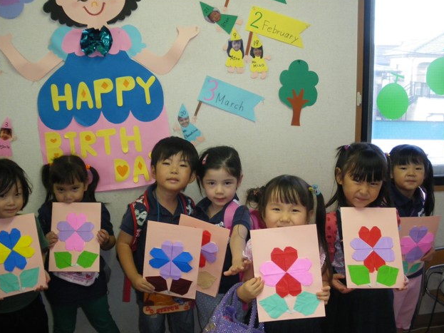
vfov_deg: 38.7
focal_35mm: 37
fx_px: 474
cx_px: 225
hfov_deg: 50.1
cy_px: 168
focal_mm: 6.3
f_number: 3.5
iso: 250
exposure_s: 1/50
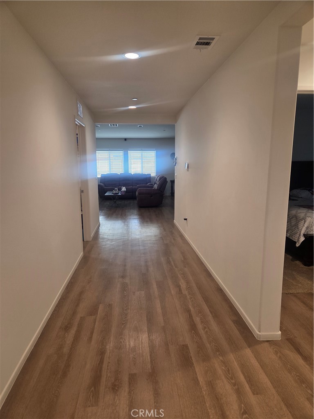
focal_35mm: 23
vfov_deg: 73.9
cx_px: 157
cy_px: 210
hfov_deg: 58.9
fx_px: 278
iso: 100
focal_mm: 5.4
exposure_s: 1/120
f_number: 1.8
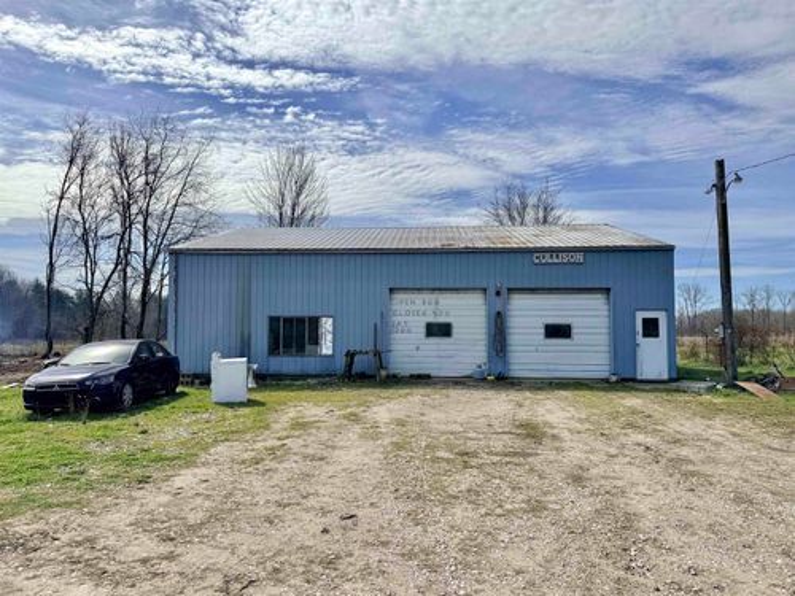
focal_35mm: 24
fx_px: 551
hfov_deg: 71.6
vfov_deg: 56.8
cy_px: 298
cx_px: 398
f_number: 1.78
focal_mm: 6.76
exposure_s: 1/11905
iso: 80
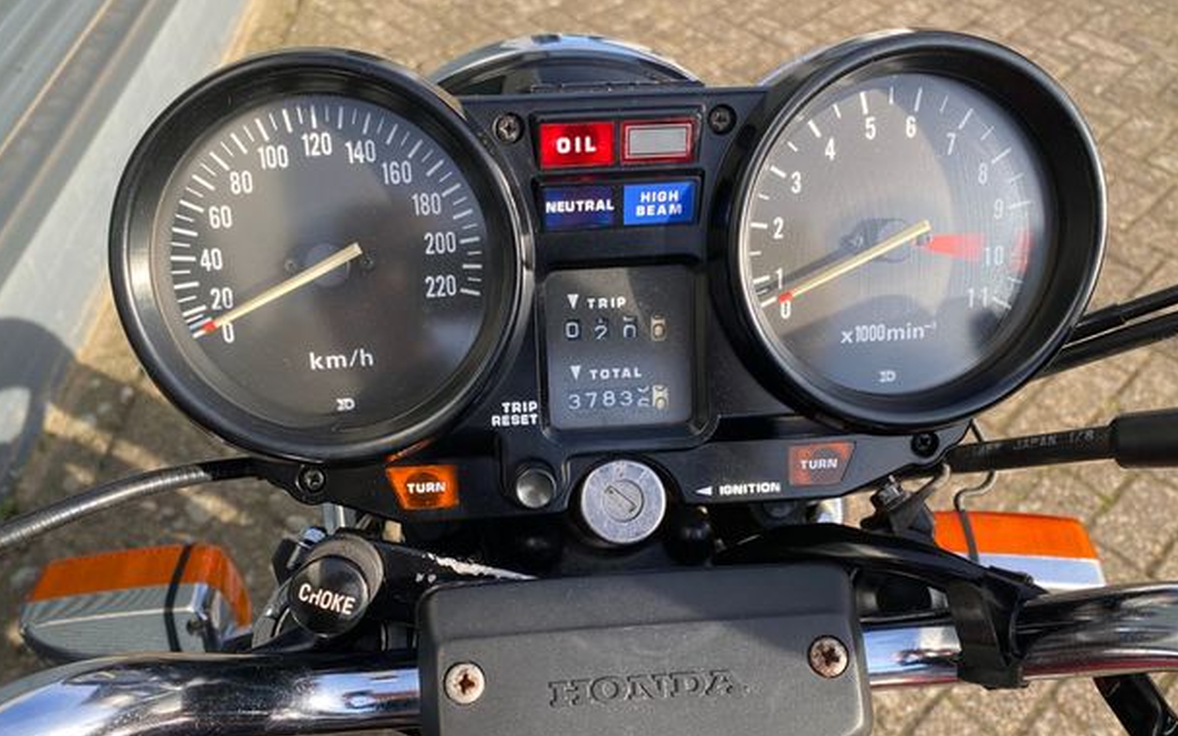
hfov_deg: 64.6
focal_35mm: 29
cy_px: 434
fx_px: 931
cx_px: 562
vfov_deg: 43.0
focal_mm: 4.25
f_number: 1.8
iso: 32
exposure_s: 1/562
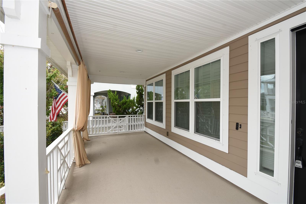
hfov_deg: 100.4
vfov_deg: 77.3
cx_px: 153
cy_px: 102
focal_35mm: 15
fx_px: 127
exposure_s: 1/125
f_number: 5.6
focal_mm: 10
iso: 100
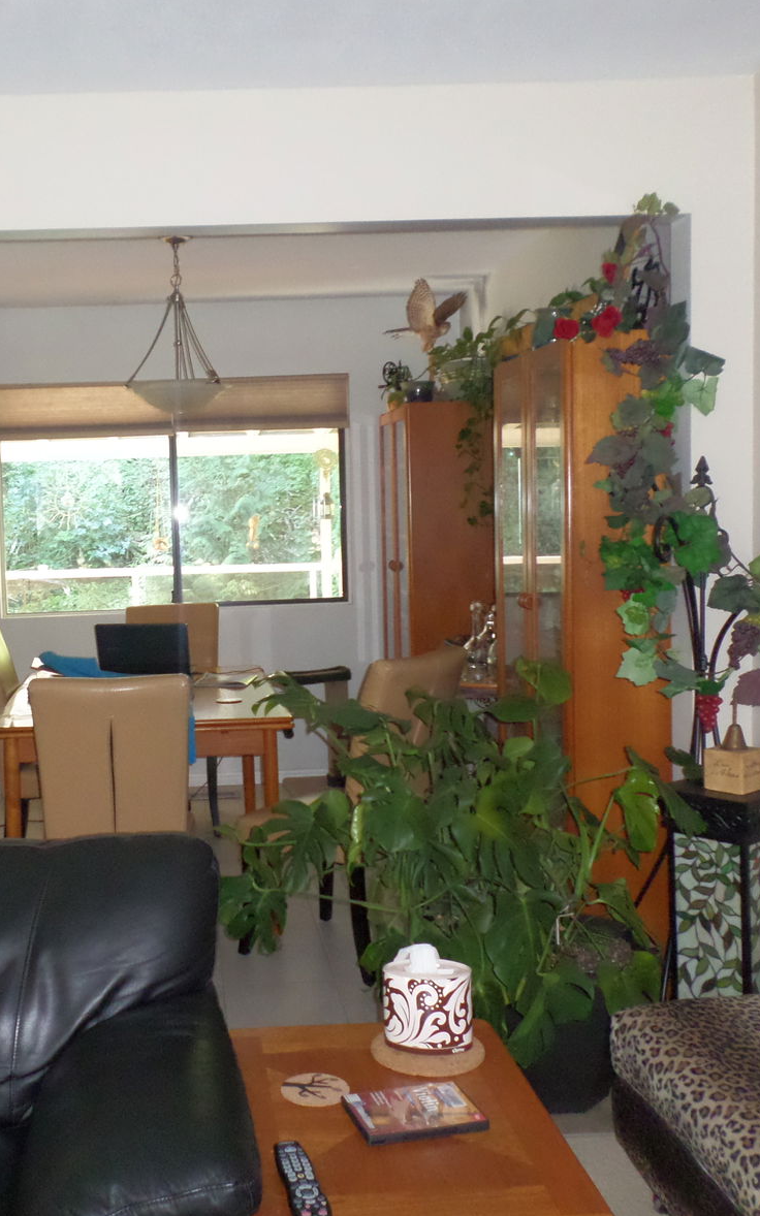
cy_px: 607
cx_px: 213
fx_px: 1193
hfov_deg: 34.7
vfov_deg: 54.0
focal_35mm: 36
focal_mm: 4.5
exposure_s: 1/30
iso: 320
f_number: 2.5
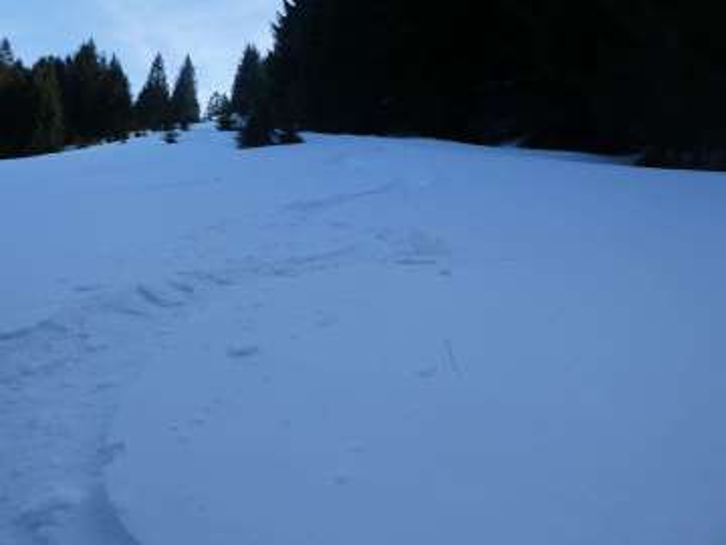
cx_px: 363
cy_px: 272
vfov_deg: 56.8
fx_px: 503
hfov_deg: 71.6
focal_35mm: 24
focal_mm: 4.3
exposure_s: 1/800
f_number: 3.3
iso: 80
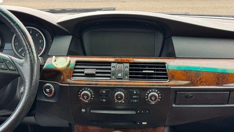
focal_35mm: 58
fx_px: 360
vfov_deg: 20.7
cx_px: 123
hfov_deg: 36.0
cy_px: 80
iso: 100
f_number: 1.78
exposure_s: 1/115
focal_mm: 6.76
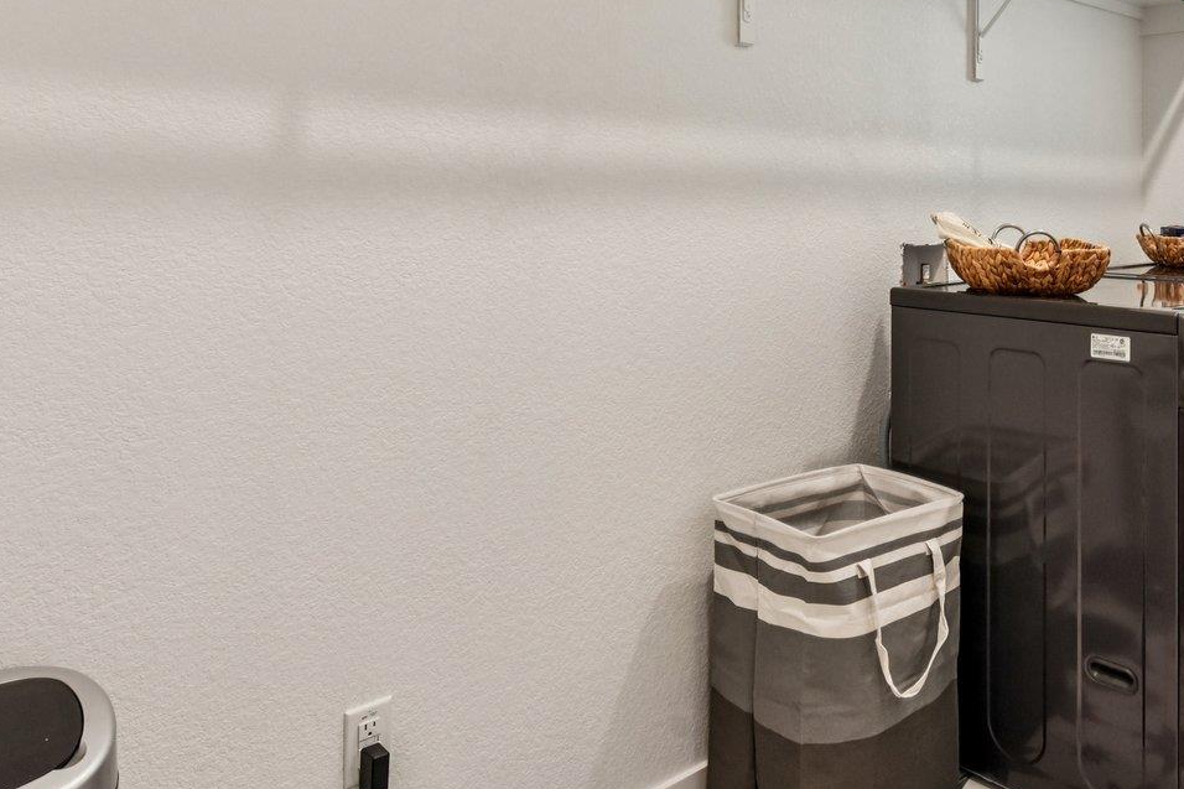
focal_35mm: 30
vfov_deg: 42.3
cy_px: 201
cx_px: 804
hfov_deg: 60.3
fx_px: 986
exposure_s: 1/15
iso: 500
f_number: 8
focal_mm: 14
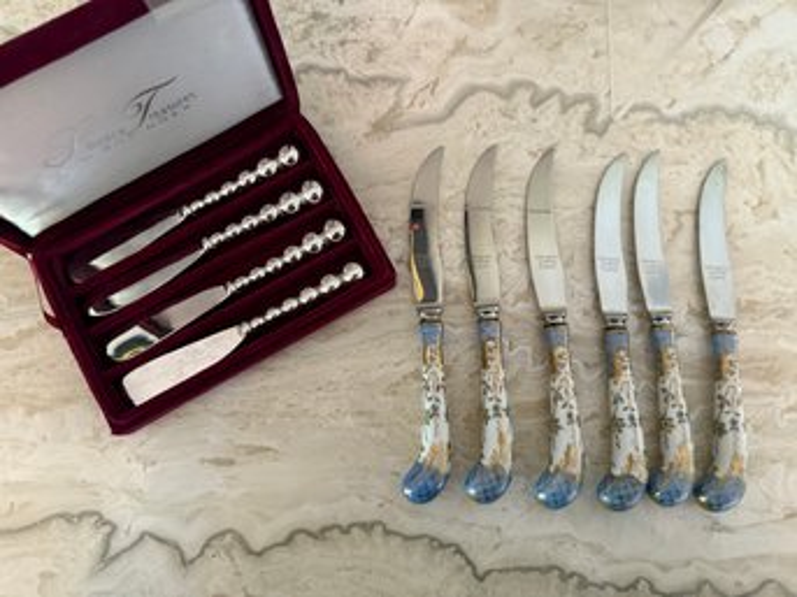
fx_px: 552
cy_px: 298
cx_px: 398
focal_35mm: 24
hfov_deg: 71.6
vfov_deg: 56.8
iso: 800
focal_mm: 6.76
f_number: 1.78
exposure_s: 1/60
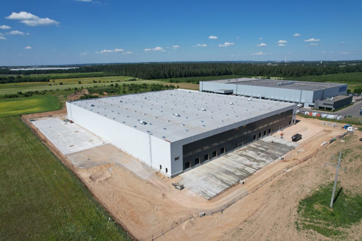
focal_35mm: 22
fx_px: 221
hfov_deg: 78.6
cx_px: 181
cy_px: 120
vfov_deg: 57.2
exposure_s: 1/3000
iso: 100
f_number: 2.8
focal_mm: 8.38
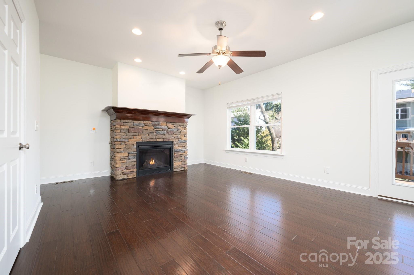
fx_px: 161
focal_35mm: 14
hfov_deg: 104.3
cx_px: 207
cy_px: 138
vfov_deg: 81.1
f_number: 8
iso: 200
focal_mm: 14
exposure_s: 1/25
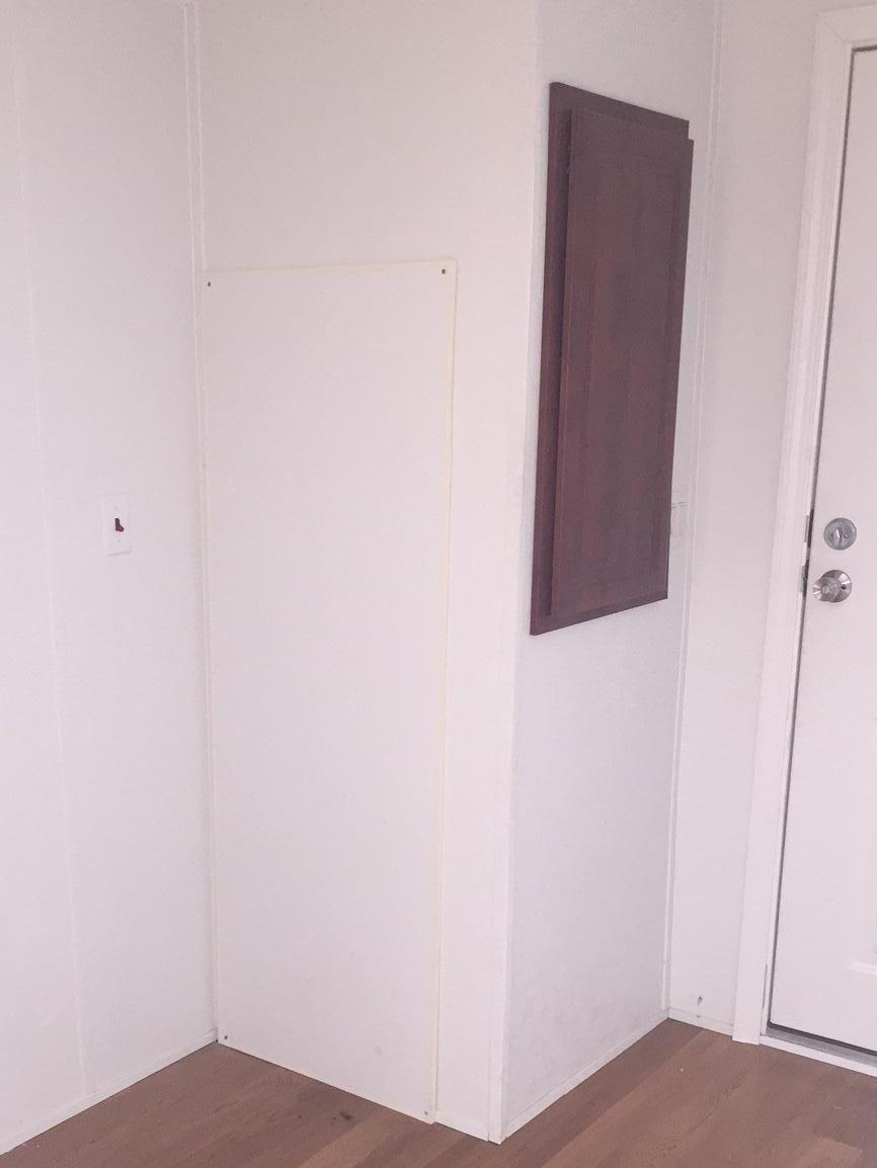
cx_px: 352
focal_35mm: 41
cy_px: 769
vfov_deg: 45.1
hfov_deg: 35.0
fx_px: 1384
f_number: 2.2
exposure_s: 1/30
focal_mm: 4.15
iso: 125
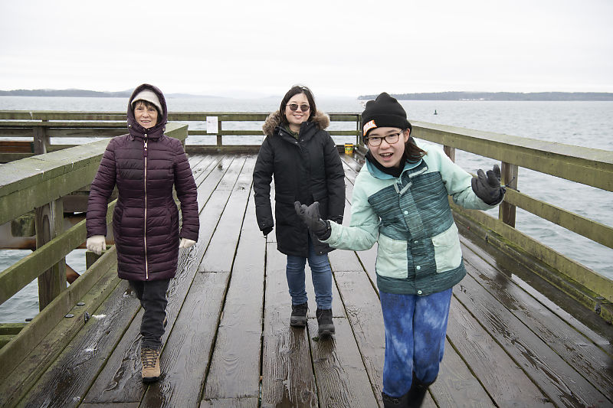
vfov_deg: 35.0
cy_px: 204
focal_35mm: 38
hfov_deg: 50.7
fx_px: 647
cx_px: 306
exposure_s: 1/80
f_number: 5
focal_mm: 38
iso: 400
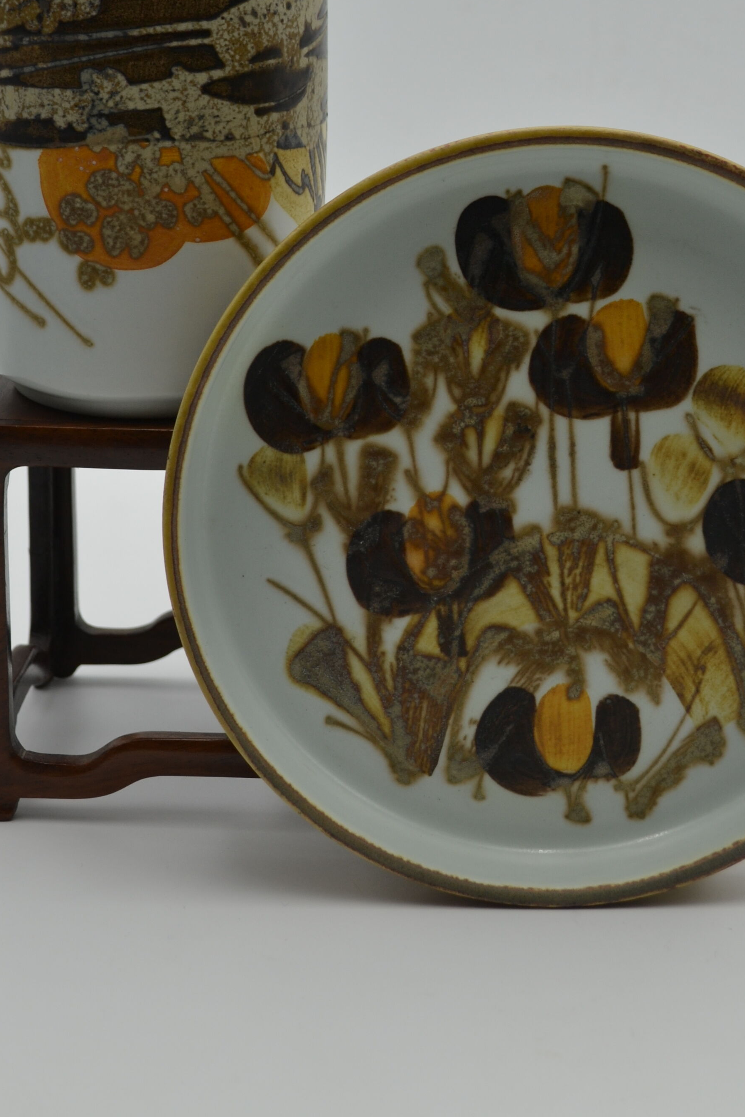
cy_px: 281
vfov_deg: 27.3
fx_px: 2266
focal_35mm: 73
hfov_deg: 18.7
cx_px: 414
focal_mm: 28
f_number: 6.3
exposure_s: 1/80
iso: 100
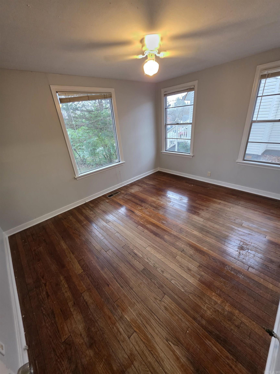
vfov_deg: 106.2
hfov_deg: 89.9
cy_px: 187
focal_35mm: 13
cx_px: 140
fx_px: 140
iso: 250
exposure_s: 1/60
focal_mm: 2.2
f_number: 1.9
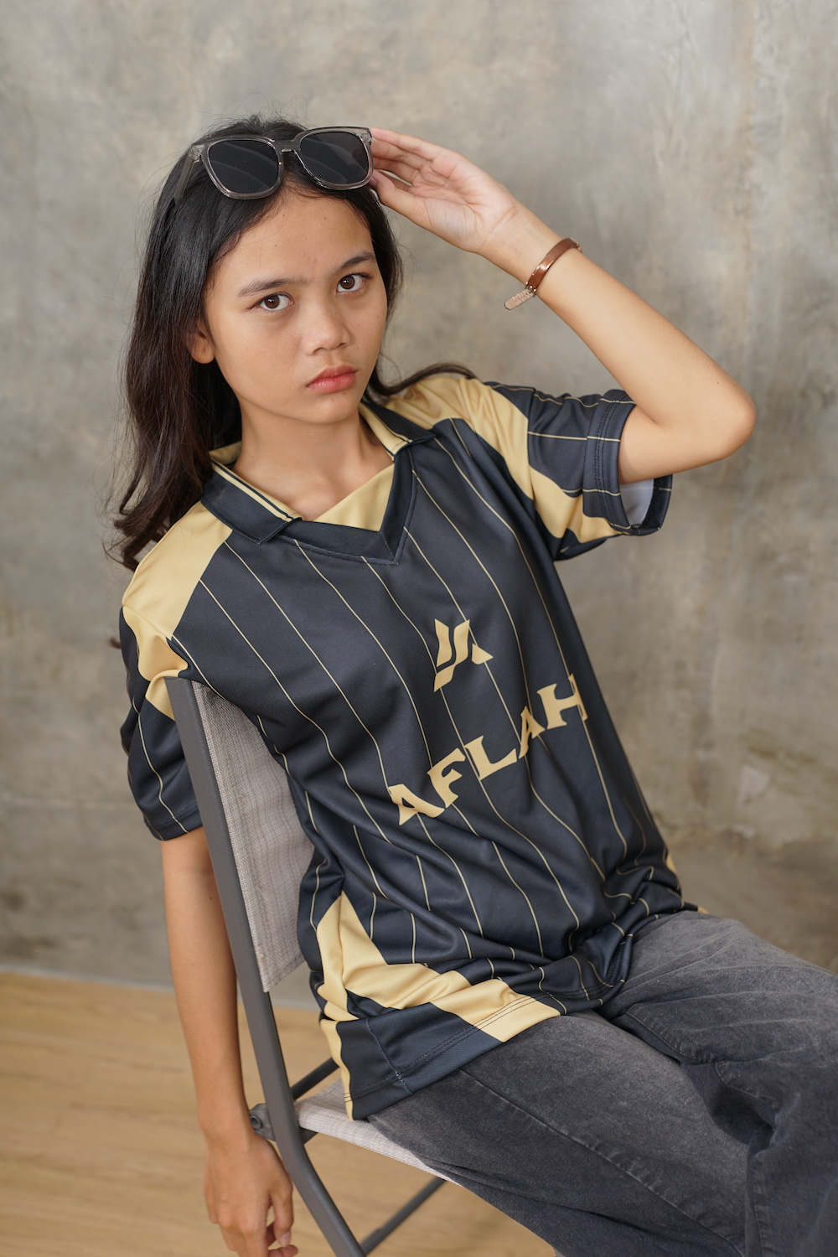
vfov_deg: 39.6
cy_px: 628
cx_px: 419
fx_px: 1746
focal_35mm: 50
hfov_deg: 27.0
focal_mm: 50
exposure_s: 1/160
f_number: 2.8
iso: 125
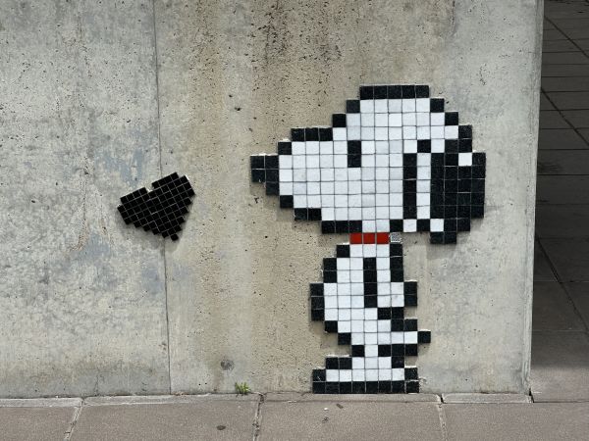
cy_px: 220
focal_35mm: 77
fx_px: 1310
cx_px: 294
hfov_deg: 25.3
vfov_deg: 19.1
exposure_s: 1/779
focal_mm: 9
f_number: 2.8
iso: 32
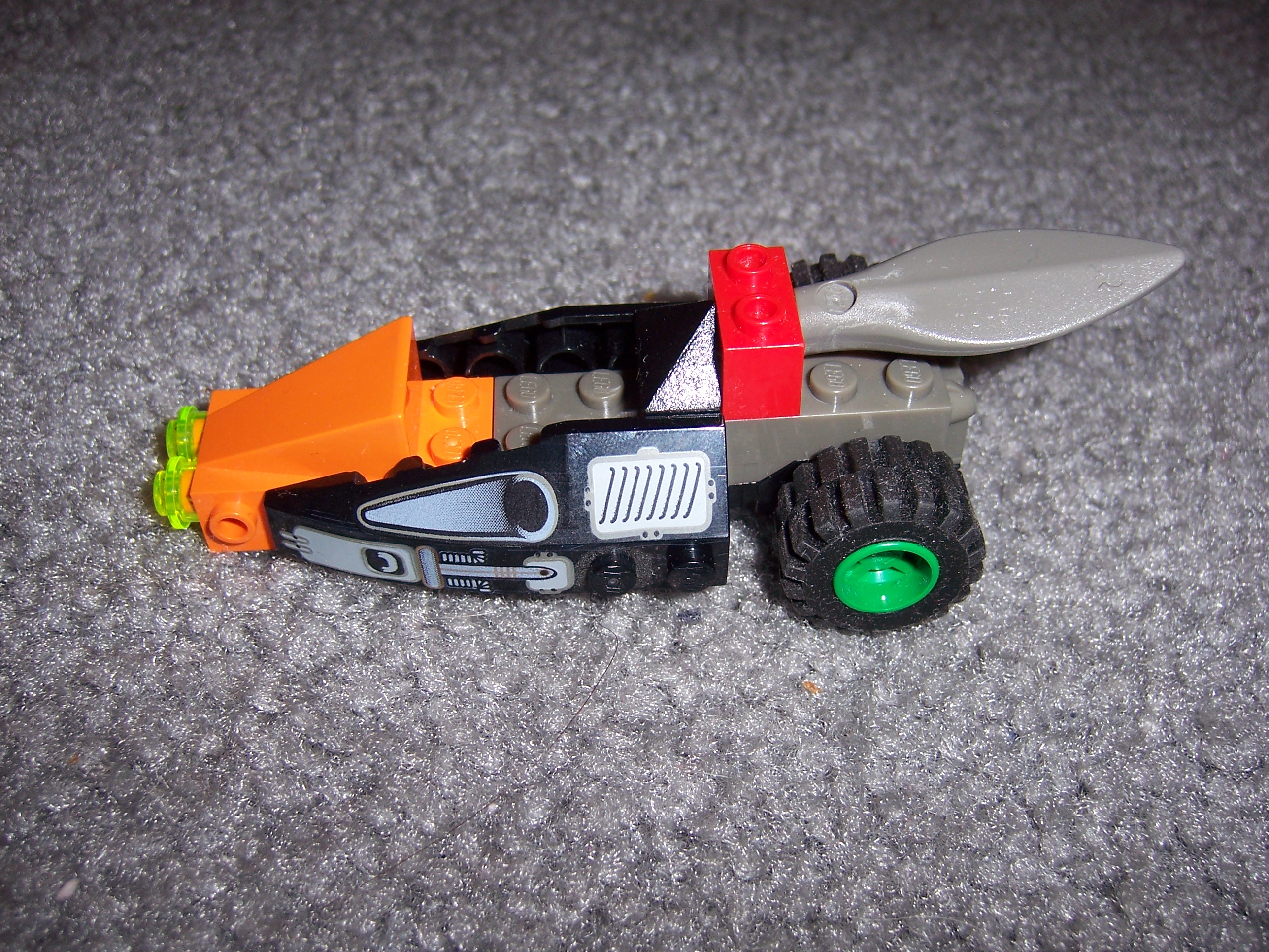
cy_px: 476
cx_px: 634
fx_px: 1320
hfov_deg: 51.4
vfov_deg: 39.7
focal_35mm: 36
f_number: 2.8
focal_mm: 6.2
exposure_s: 1/60
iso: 80
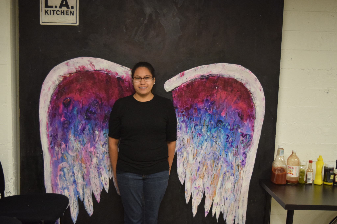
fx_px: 477
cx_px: 168
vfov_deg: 26.5
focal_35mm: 51
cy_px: 112
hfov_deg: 38.9
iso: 1600
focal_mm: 34
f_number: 4.5
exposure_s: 1/80
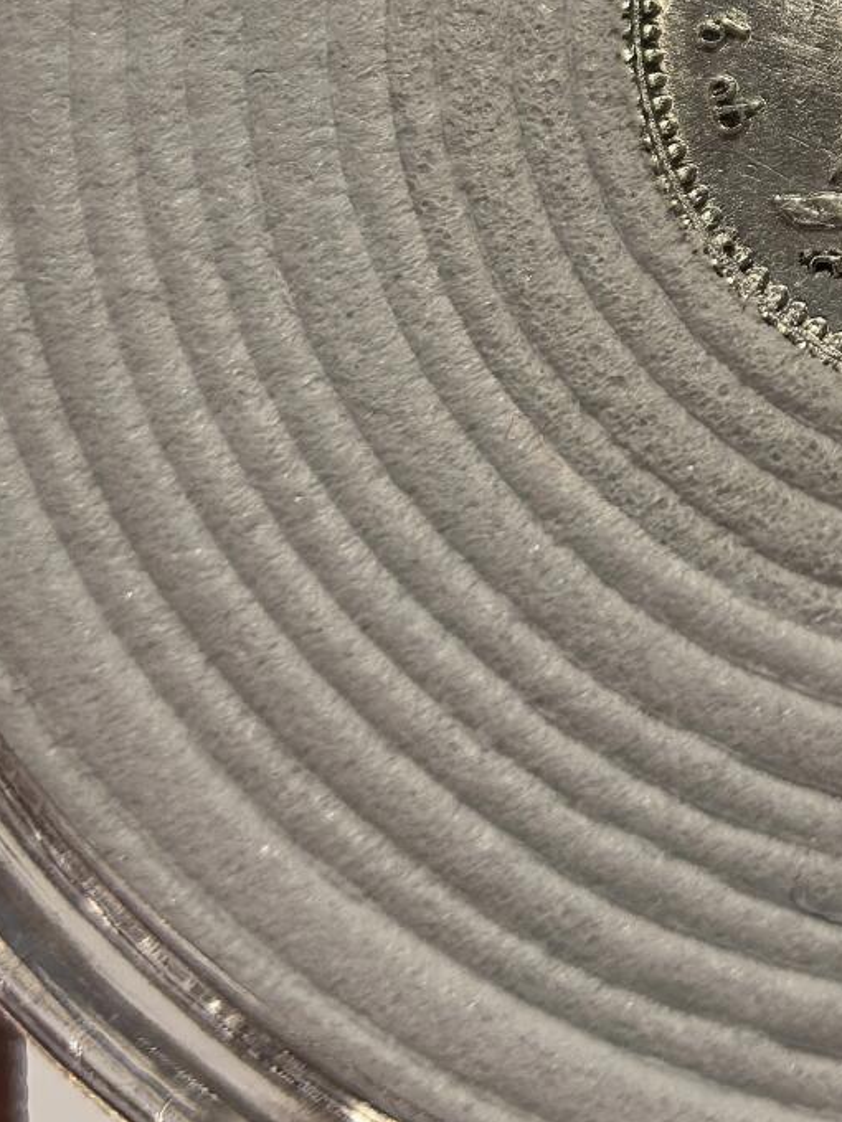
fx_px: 4638
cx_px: 1052
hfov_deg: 10.2
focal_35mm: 143
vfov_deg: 13.6
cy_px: 50
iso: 64
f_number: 2
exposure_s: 1/100
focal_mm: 6.98
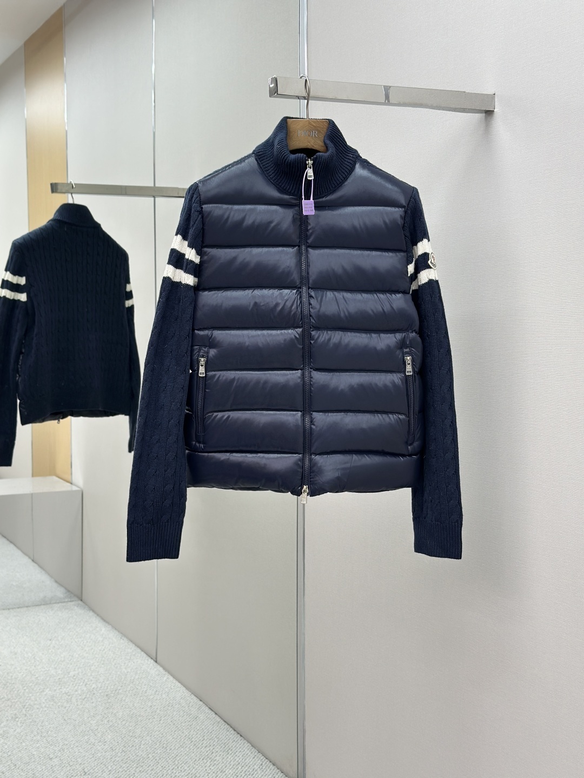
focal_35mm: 48
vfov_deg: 39.7
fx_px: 1080
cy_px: 389
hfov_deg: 30.3
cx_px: 292
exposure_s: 1/219
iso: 80
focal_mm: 6.86
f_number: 1.78
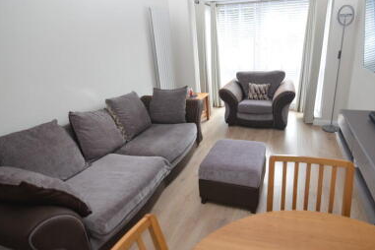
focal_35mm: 21
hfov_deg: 81.7
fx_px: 215
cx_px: 215
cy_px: 115
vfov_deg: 60.3
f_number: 2.8
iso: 1100
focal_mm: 11
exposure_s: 1/30
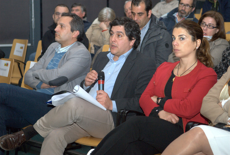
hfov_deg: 24.6
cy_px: 78
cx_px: 115
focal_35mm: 82
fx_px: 528
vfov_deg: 16.6
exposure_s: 1/80
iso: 400
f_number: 3.5
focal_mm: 55
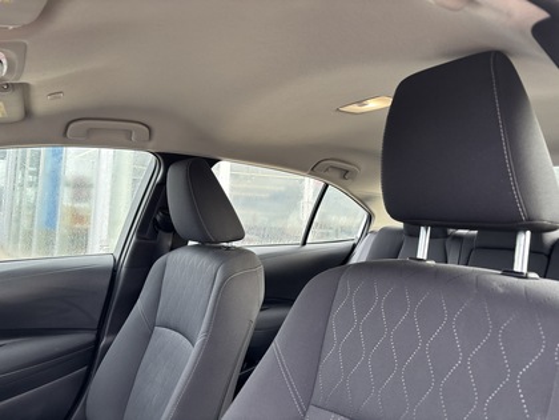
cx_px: 280
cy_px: 210
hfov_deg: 67.3
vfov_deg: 53.1
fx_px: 420
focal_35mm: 26
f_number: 1.6
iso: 80
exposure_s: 1/121
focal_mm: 5.96
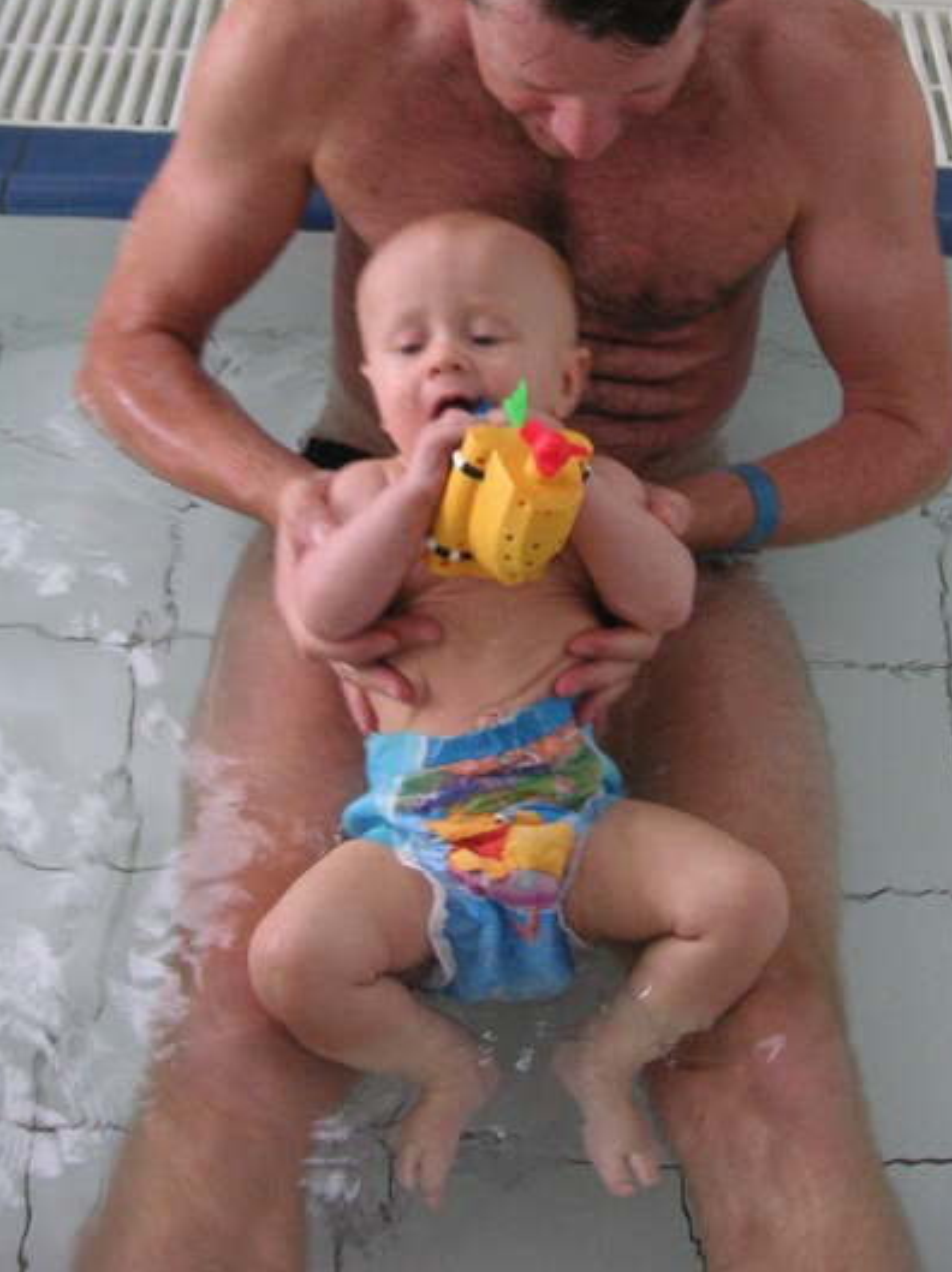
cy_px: 313
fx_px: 2056
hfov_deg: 26.0
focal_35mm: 56
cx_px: 584
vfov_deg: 33.7
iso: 80
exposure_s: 1/45
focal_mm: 6.1
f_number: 2.8
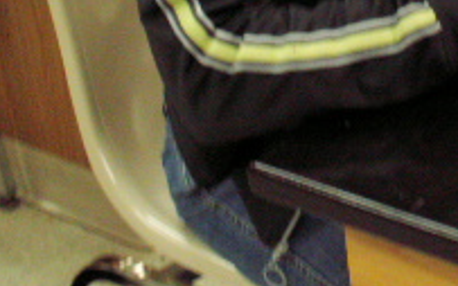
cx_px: 510
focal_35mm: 117
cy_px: -189
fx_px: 1461
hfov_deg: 17.2
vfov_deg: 10.7
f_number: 2.8
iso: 160
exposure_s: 1/25
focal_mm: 5.86
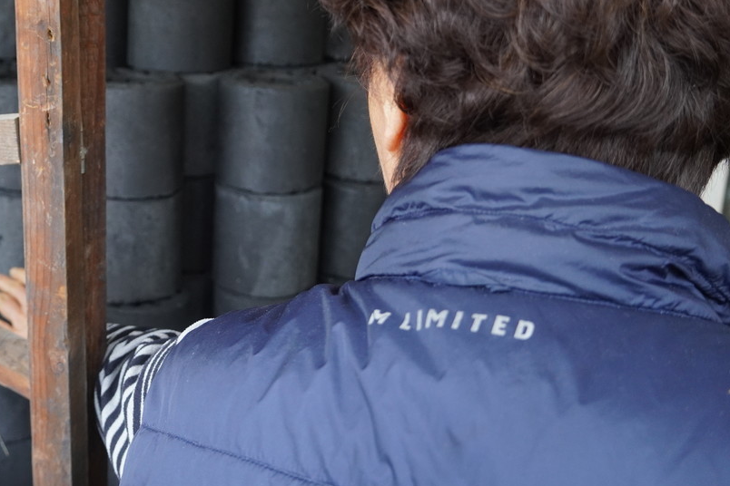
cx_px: 224
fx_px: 872
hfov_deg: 44.5
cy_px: 175
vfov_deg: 31.0
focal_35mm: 43
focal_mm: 18
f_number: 3.5
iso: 800
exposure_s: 1/250
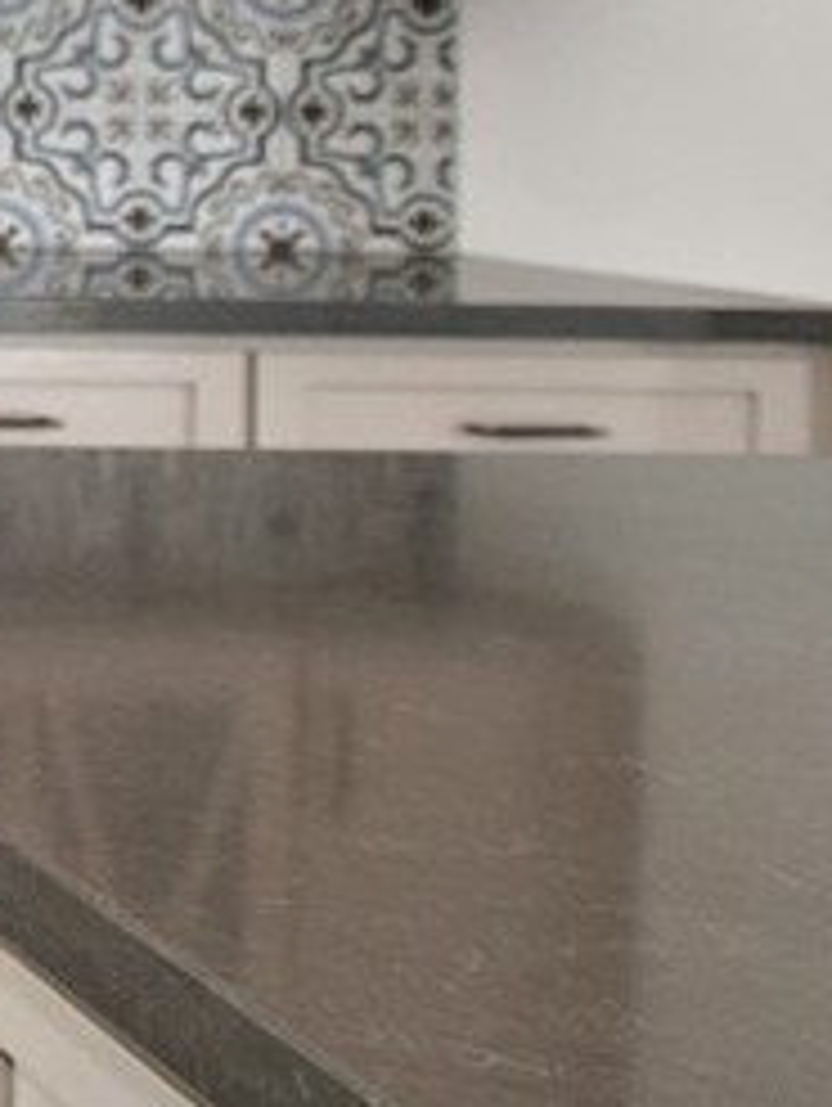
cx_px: -1147
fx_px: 1919
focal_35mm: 60
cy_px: 56
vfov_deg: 30.4
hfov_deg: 15.0
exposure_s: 1/100
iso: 320
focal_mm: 10
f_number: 5.6
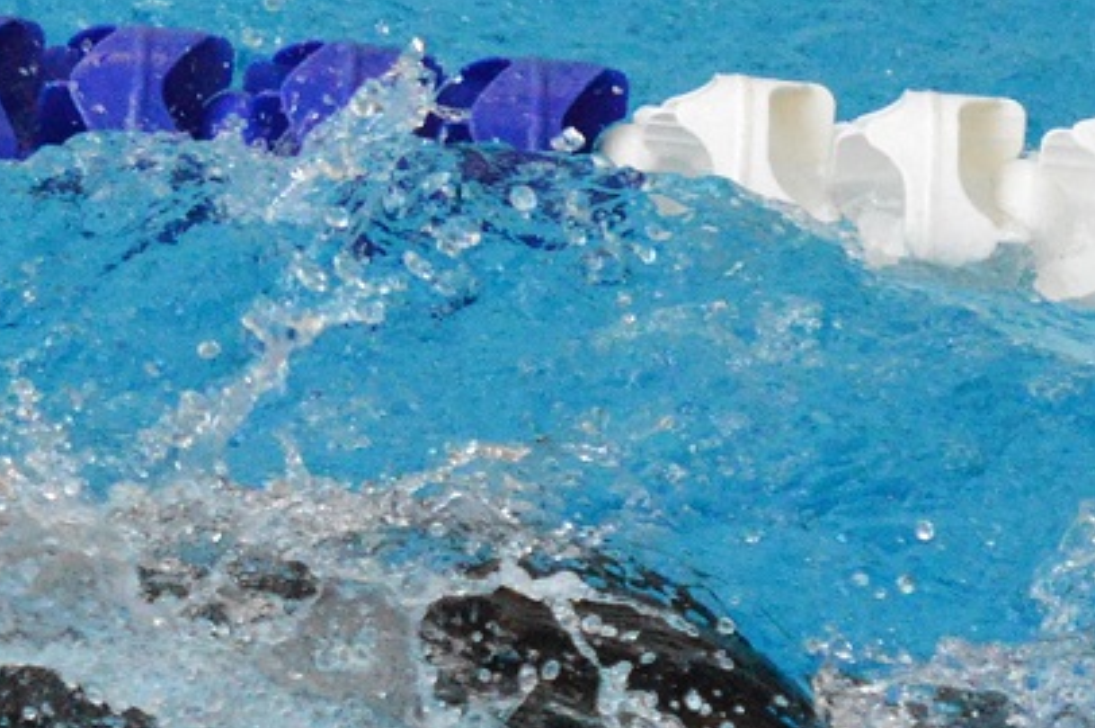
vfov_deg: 2.6
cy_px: 617
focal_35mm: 524
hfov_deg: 3.9
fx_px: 15925
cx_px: -298
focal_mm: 130
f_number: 4
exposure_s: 1/800
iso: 3200
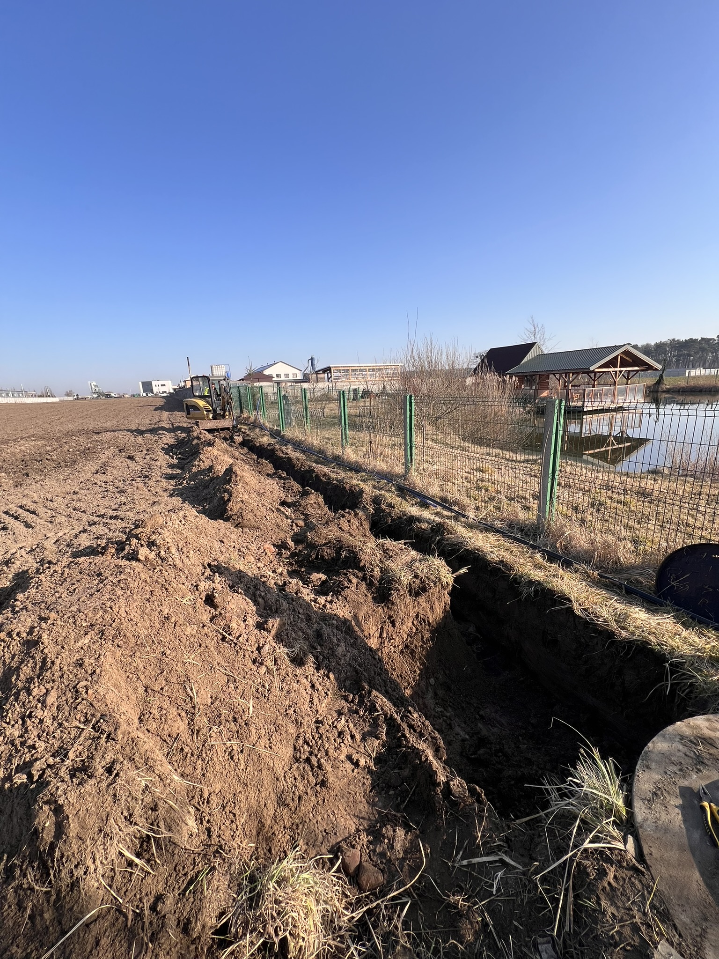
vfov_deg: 106.2
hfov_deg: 89.9
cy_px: 480
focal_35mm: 13
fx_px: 360
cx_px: 360
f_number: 1.8
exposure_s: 1/840
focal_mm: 1.57
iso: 32
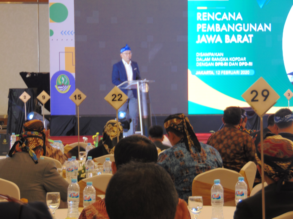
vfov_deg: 9.1
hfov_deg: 12.0
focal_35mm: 164
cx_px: 146
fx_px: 1388
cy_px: 110
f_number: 4
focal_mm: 29.5
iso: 80
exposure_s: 1/4
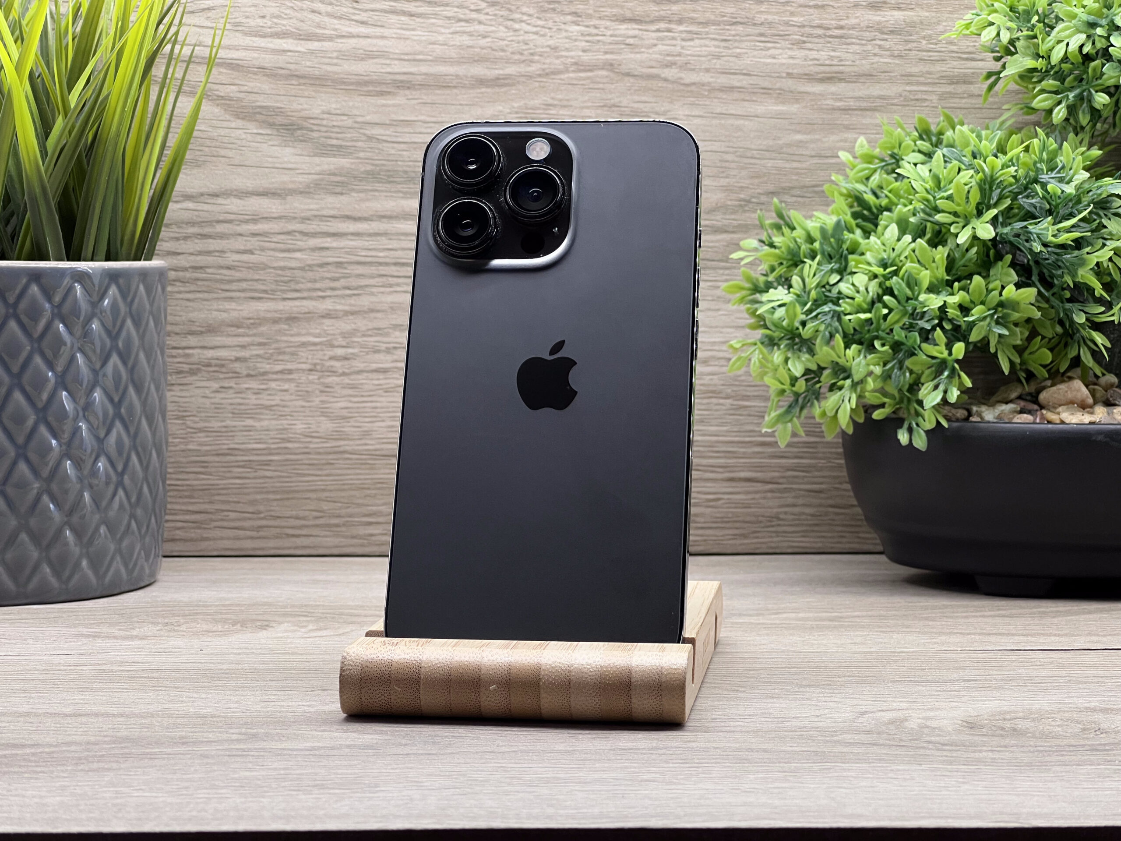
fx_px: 2494
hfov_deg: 25.3
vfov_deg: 19.1
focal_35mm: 77
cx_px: 560
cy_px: 420
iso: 100
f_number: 2.8
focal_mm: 9
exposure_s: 1/100
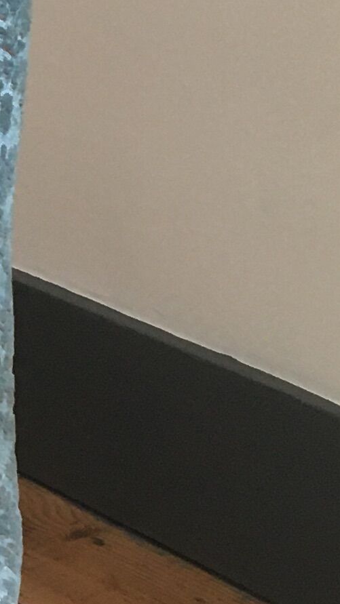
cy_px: 217
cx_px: -483
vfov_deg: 15.0
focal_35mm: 143
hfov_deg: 7.8
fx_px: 2293
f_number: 2.2
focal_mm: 4.15
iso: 125
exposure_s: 1/33
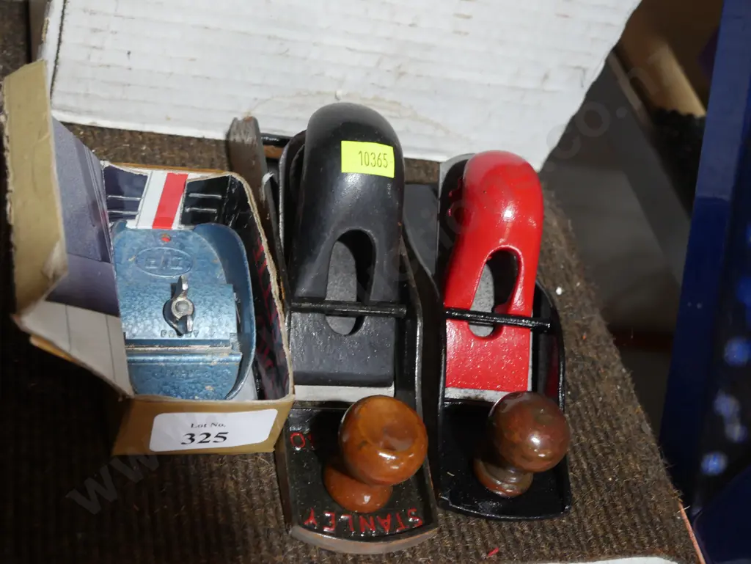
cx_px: 376
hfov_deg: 38.2
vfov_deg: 29.1
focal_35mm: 50
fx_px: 1085
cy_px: 282
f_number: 5.3
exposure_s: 1/60
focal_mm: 25
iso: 640
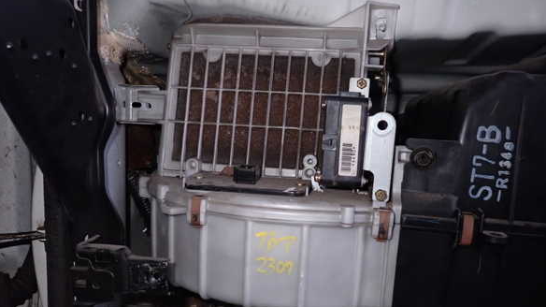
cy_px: 179
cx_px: 279
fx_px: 405
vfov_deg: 41.3
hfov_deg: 67.9
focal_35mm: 28
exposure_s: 1/100
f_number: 5.6
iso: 400
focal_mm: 4.5
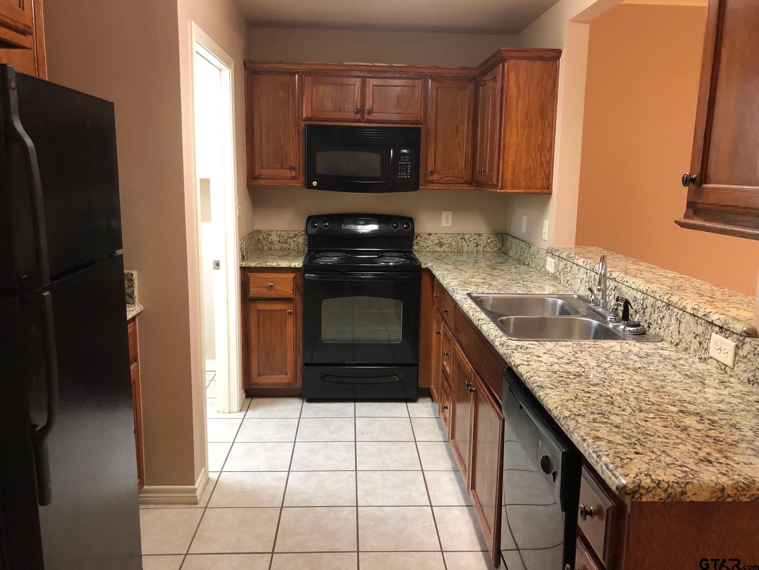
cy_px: 285
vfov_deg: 49.7
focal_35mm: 28
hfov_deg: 63.4
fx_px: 614
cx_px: 380
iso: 100
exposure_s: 1/13
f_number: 1.8
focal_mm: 3.99
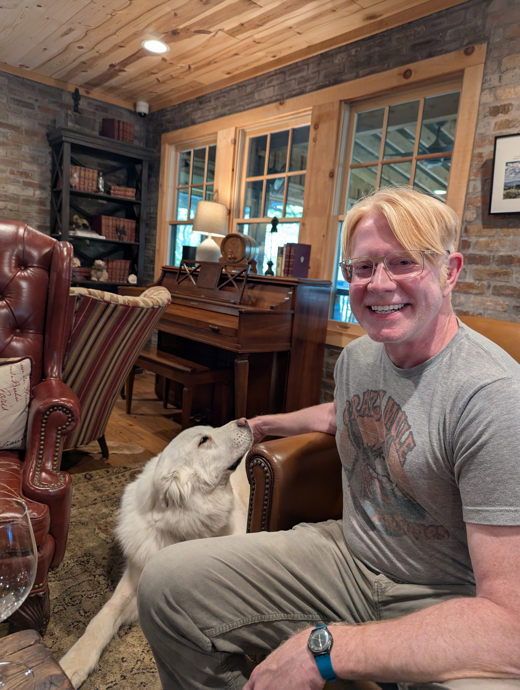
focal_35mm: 24
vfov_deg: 71.5
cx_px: 260
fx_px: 480
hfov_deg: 56.9
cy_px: 345
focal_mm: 6.81
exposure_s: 1/120
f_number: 1.85
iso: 283
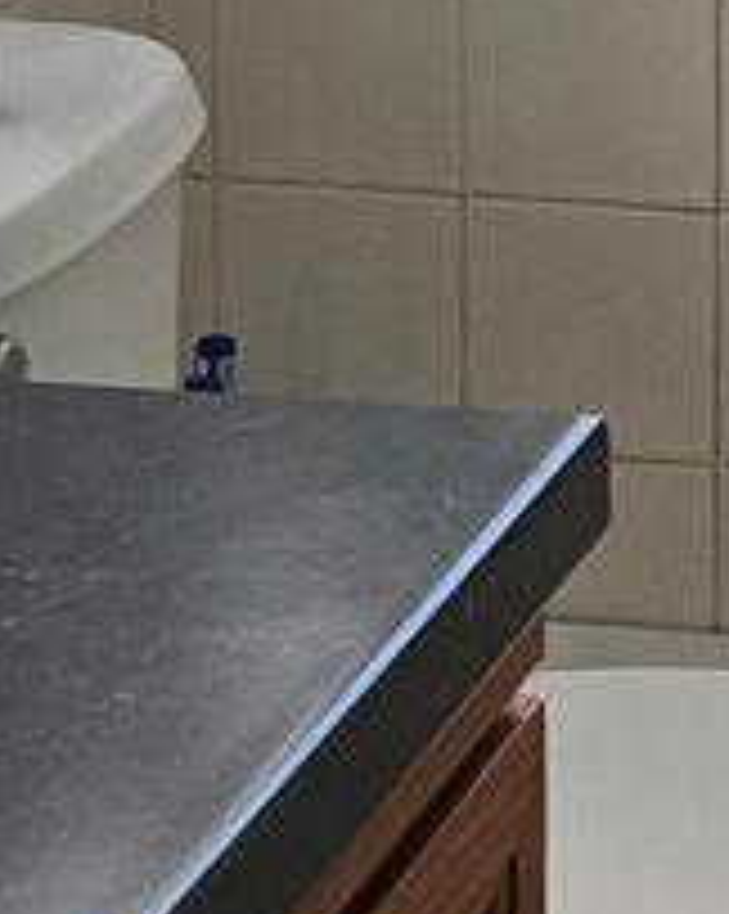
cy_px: -387
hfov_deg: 8.8
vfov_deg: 11.0
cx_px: 1220
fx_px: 4592
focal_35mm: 170
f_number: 1.8
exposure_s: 1/236
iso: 40
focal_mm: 5.4
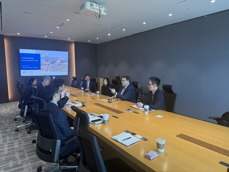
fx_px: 159
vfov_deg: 56.8
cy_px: 86
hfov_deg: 71.6
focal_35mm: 24
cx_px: 114
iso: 200
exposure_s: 1/120
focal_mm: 6.76
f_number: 1.78
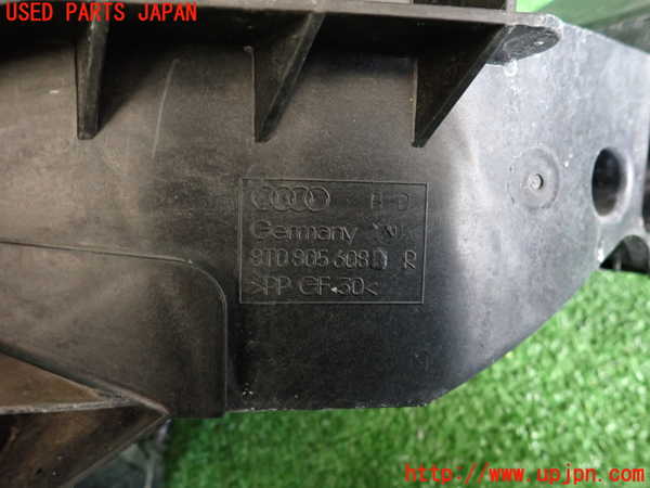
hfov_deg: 69.4
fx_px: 469
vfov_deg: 54.9
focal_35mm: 25
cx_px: 325
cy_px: 244
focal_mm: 4.5
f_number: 2
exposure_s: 1/30
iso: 500
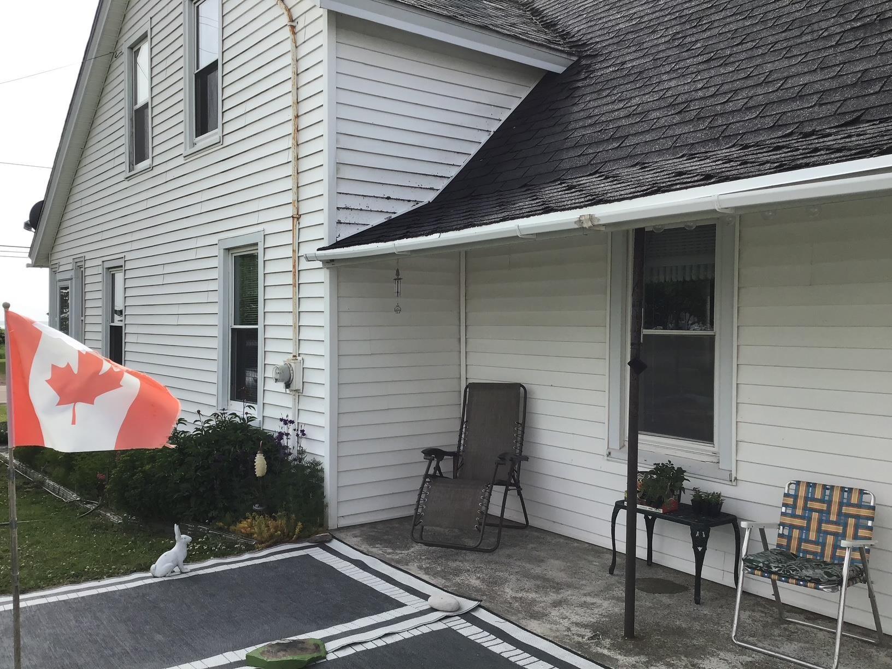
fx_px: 799
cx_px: 446
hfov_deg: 58.4
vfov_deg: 45.4
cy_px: 334
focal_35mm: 31
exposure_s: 1/1018
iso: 25
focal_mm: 3.3
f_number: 2.4
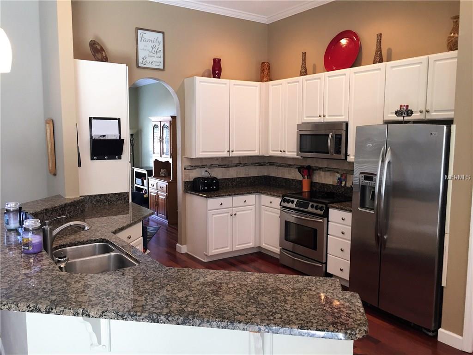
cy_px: 178
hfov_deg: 61.7
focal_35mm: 29
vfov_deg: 48.2
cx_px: 236
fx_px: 396
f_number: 2.2
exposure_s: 1/30
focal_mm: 4.15
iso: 80
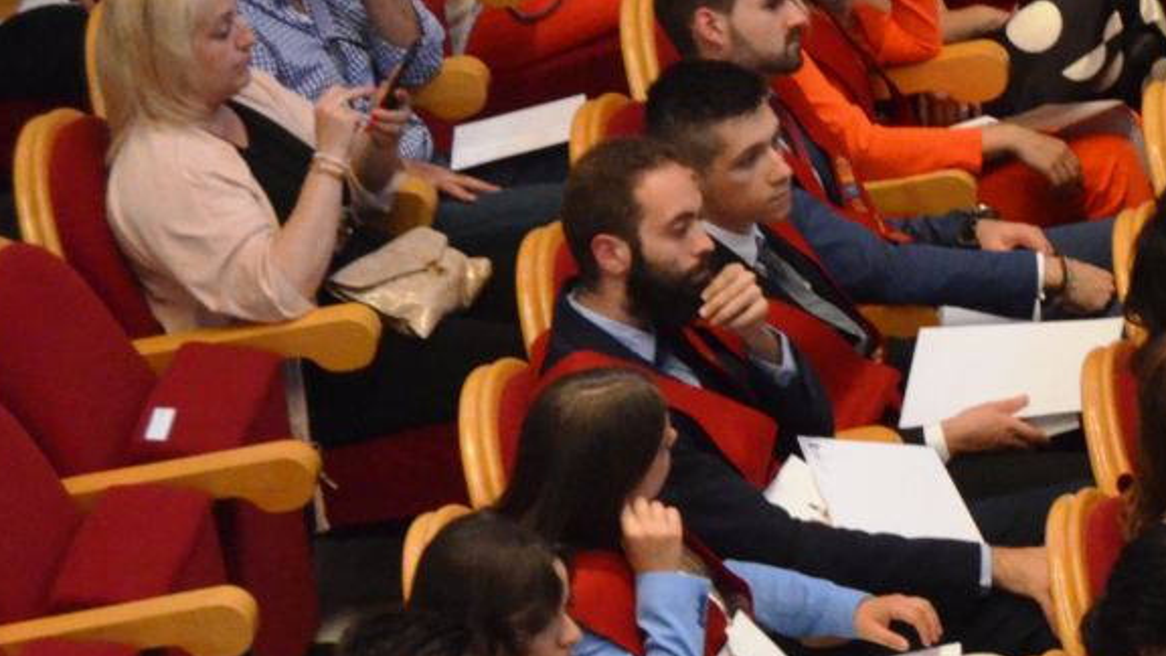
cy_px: 518
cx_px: 1403
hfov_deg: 8.9
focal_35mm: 239
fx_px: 7403
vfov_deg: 5.1
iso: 2500
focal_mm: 55
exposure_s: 1/100
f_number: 5.6
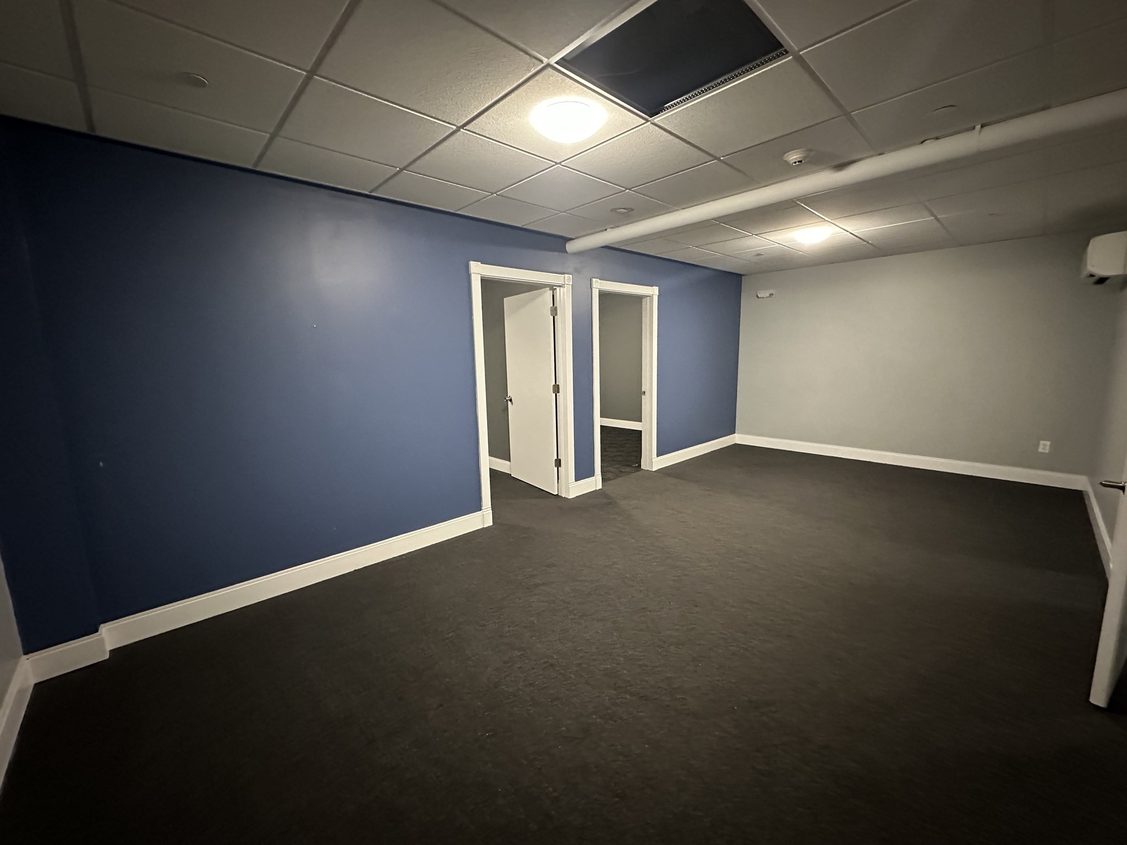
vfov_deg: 85.7
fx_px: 456
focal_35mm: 14
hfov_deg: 102.1
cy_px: 422
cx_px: 564
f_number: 2.2
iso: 1000
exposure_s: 1/40
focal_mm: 2.22
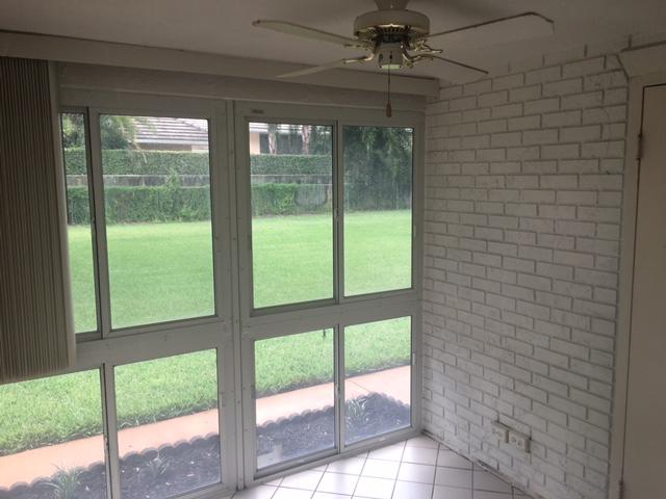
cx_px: 333
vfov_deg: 48.2
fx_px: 558
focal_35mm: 29
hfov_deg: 61.7
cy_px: 250
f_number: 2.2
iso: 25
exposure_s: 1/34
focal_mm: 4.15
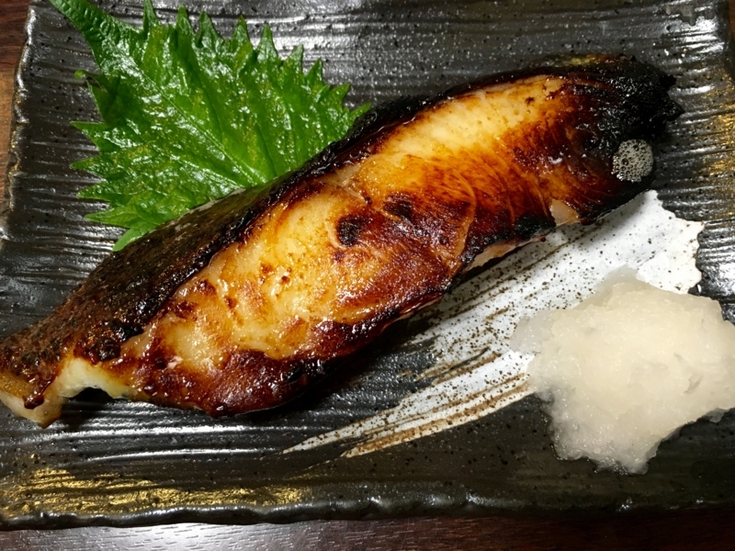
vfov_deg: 48.2
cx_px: 368
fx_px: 616
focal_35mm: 29
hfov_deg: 61.7
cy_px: 276
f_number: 2.2
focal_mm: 4.15
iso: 125
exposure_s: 1/30
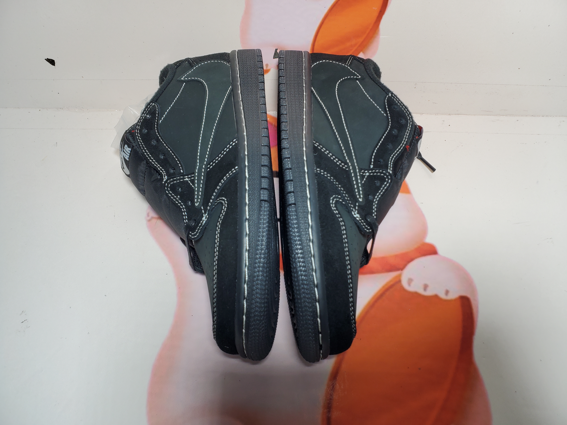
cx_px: 284
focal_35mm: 26
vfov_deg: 53.1
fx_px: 426
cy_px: 212
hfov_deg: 67.3
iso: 50
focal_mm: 4.3
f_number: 2.4
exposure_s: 1/197
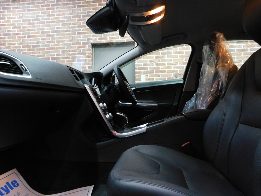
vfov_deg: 58.9
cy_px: 98
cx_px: 130
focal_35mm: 23
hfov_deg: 73.9
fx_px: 173
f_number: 3
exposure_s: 1/25
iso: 400
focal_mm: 4
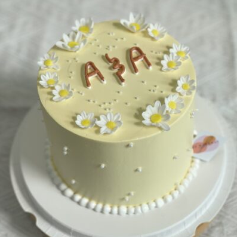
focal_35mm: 76
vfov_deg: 22.8
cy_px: 105
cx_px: 118
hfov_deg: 22.8
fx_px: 589
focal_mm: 7.5
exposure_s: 1/100
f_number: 2.2
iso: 25
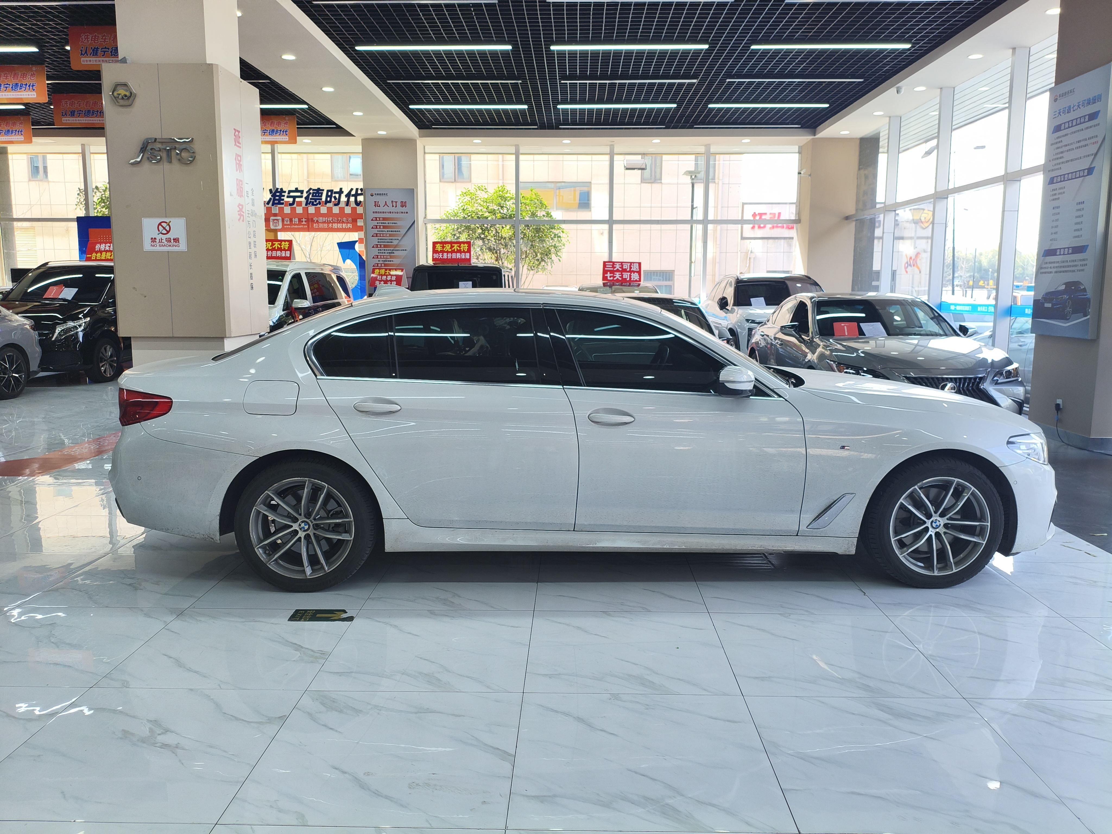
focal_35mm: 26
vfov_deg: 53.1
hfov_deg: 67.3
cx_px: 556
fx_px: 835
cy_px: 417
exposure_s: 1/166
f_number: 1.5
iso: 50
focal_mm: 4.94
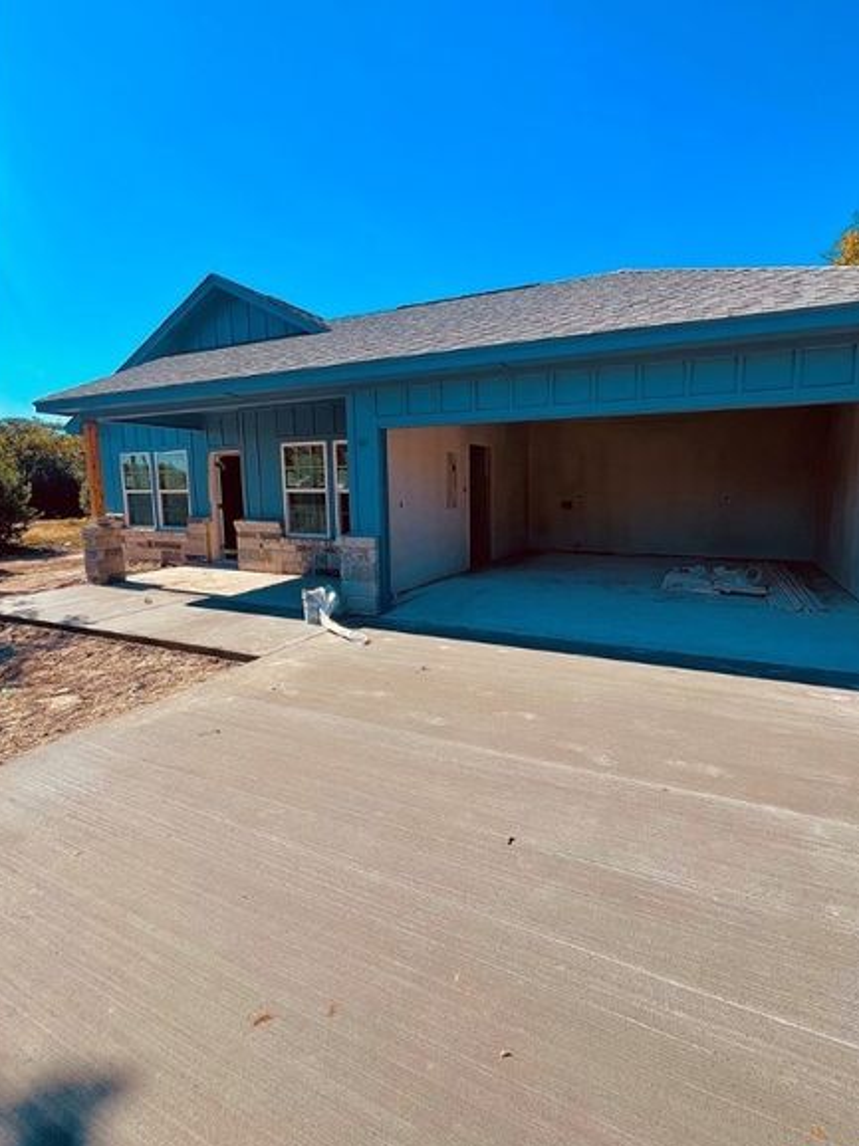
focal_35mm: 15
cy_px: 550
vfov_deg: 98.1
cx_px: 480
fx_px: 497
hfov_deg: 81.4
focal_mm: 1.57
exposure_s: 1/1167
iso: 32
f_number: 1.8
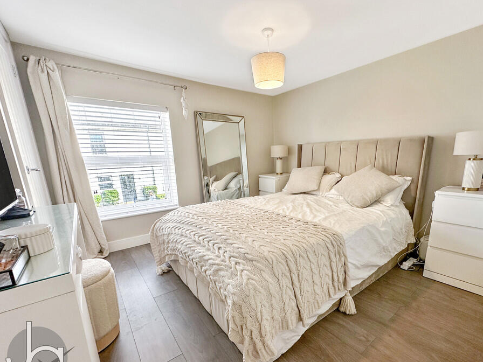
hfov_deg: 94.3
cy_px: 205
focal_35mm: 16
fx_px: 223
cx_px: 259
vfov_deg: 77.7
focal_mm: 2.22
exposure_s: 1/99
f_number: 2.2
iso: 50
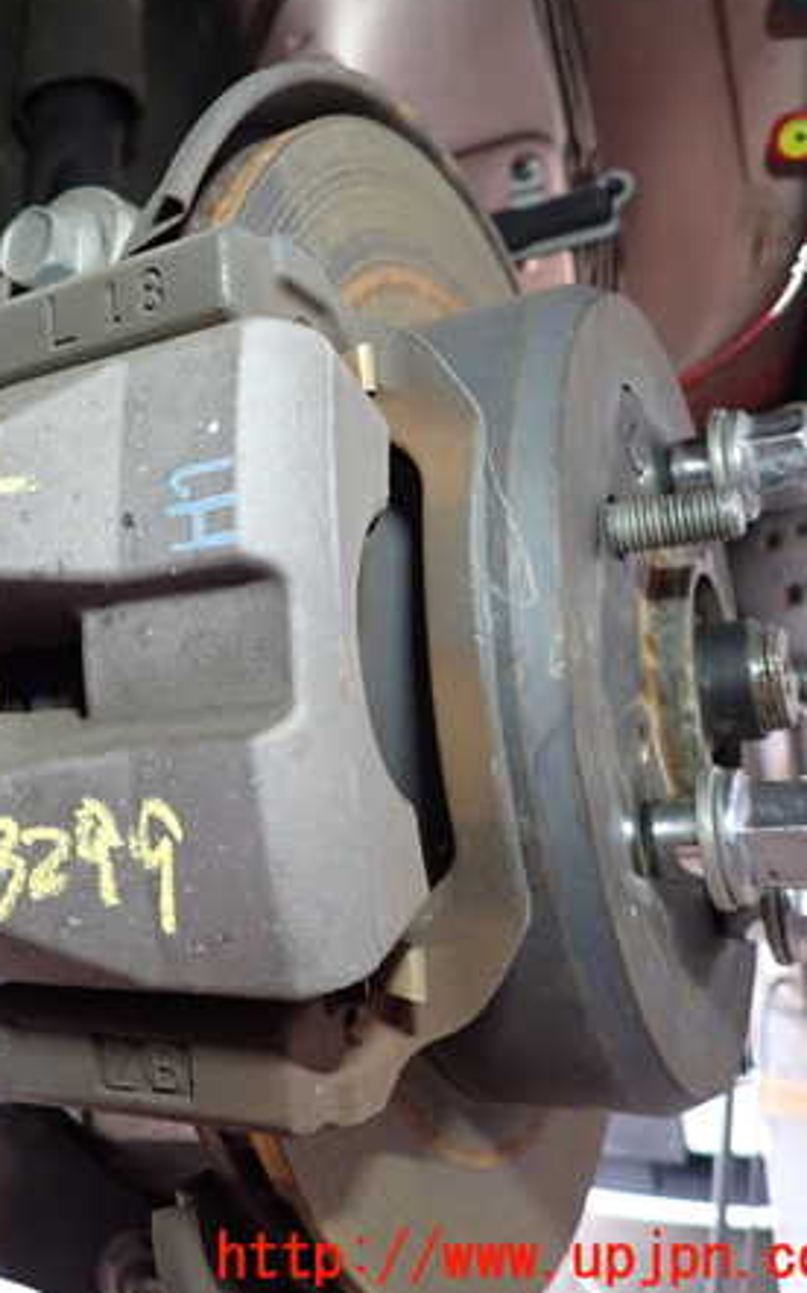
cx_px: 0
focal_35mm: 36
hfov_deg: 32.5
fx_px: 1268
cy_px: 638
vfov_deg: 54.0
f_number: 2
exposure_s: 1/40
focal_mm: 4.5
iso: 200
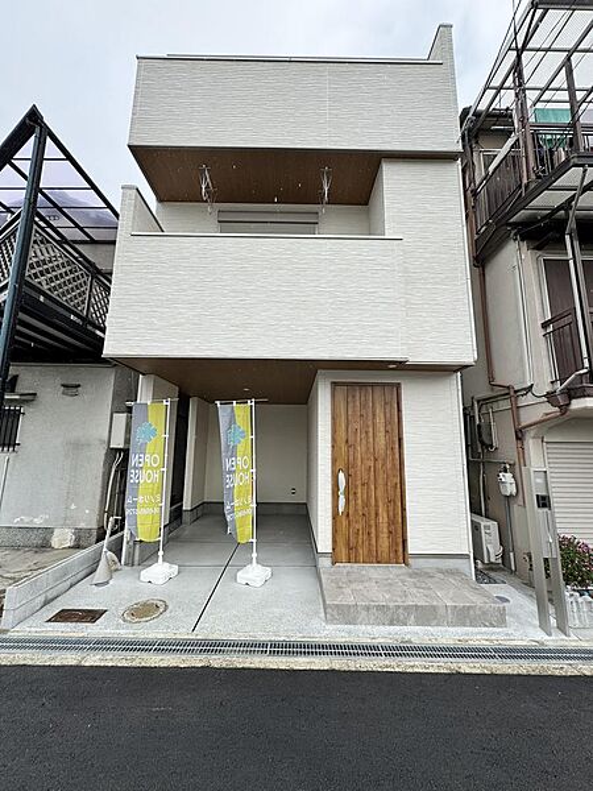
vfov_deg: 102.1
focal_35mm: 14
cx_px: 296
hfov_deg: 85.7
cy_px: 396
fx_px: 320
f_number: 2.2
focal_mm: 2.22
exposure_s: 1/921
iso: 50
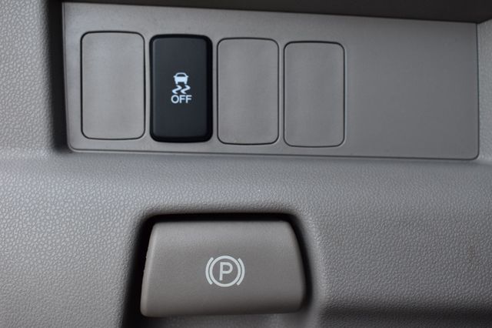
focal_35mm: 51
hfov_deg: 38.9
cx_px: 246
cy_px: 164
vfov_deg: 26.5
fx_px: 697
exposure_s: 1/30
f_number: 7.1
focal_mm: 34
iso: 400
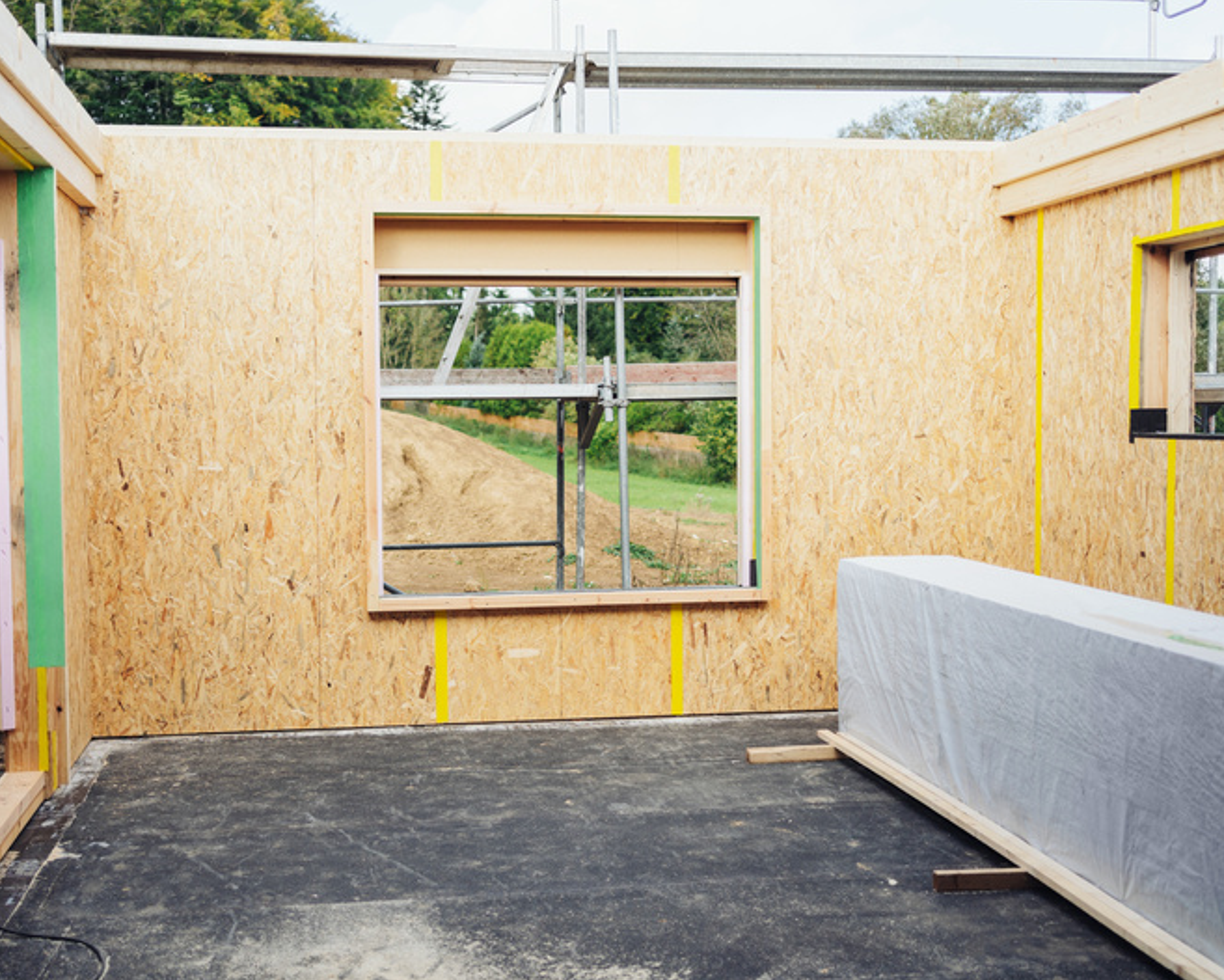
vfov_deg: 37.4
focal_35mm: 40
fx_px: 1449
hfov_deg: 45.7
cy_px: 496
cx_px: 548
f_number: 2.2
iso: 160
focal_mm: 35
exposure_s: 1/1600
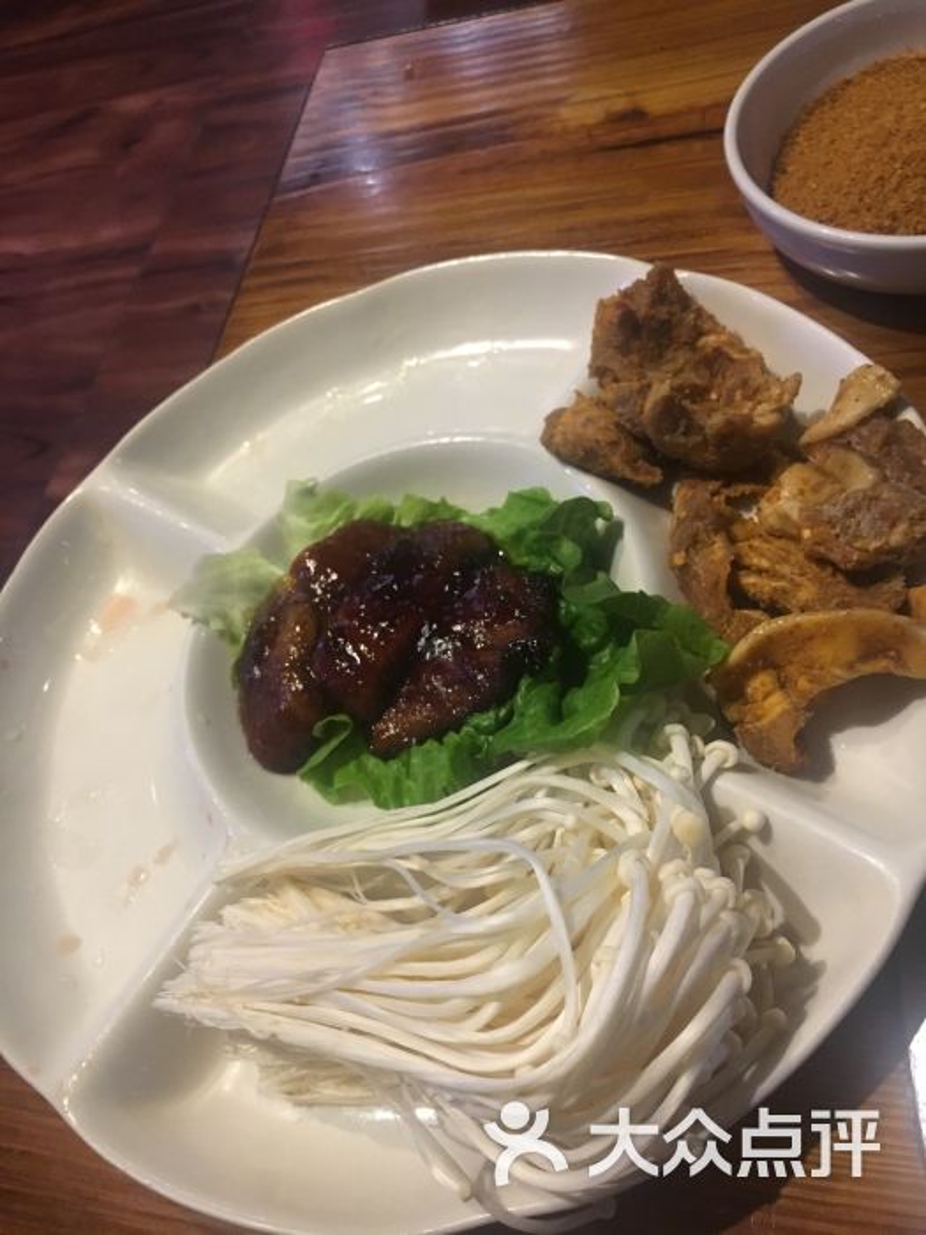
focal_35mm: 29
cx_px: 463
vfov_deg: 61.7
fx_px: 1034
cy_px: 618
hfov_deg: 48.2
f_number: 2.2
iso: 250
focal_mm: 4.15
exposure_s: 1/33
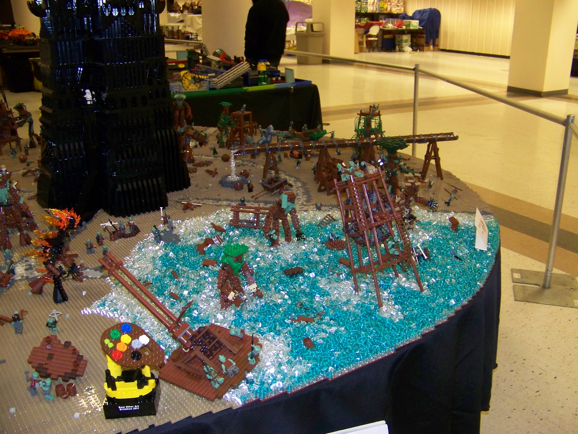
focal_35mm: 36
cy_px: 217
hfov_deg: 51.4
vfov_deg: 39.7
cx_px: 289
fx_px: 601
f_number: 2.8
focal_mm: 5.85
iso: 200
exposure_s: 1/30
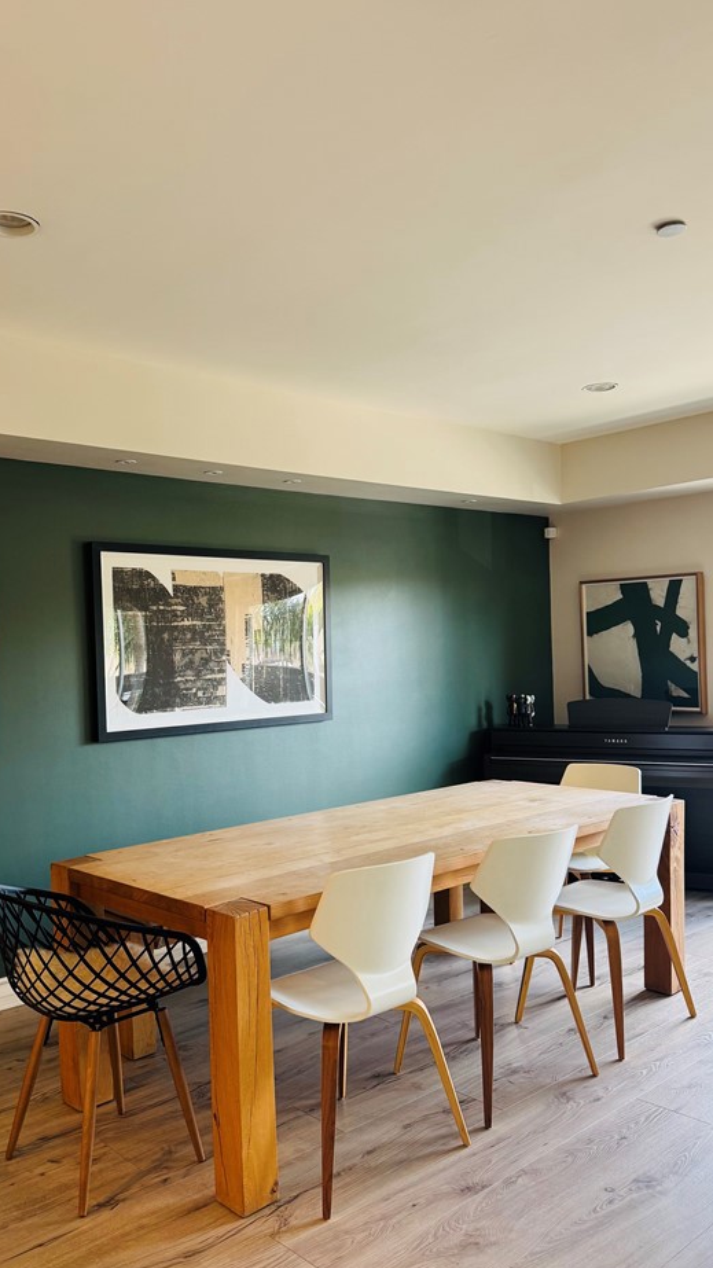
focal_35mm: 29
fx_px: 975
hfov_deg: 40.1
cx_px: 317
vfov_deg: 66.0
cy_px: 658
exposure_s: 1/60
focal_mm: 6.76
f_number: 1.78
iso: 100
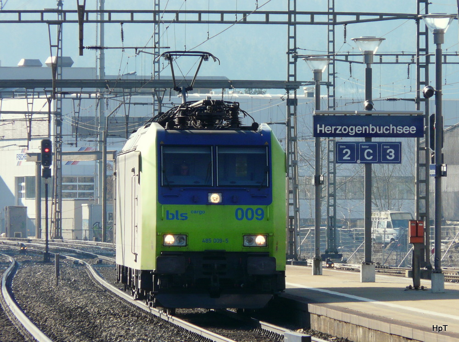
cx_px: 230
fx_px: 4709
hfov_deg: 5.6
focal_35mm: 356
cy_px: 171
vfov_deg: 4.2
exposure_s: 1/250
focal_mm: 58.4
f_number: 5.6
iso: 100
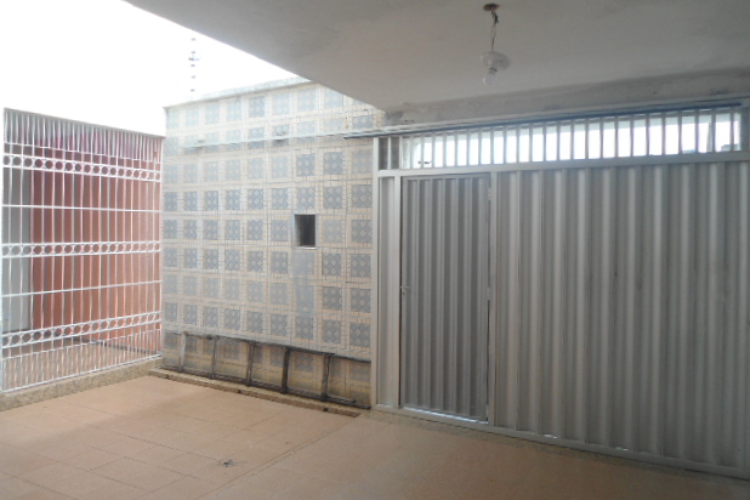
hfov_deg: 65.5
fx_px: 583
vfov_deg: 46.4
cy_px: 263
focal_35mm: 28
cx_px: 385
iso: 80
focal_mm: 4.7
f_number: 2.8
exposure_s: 1/250
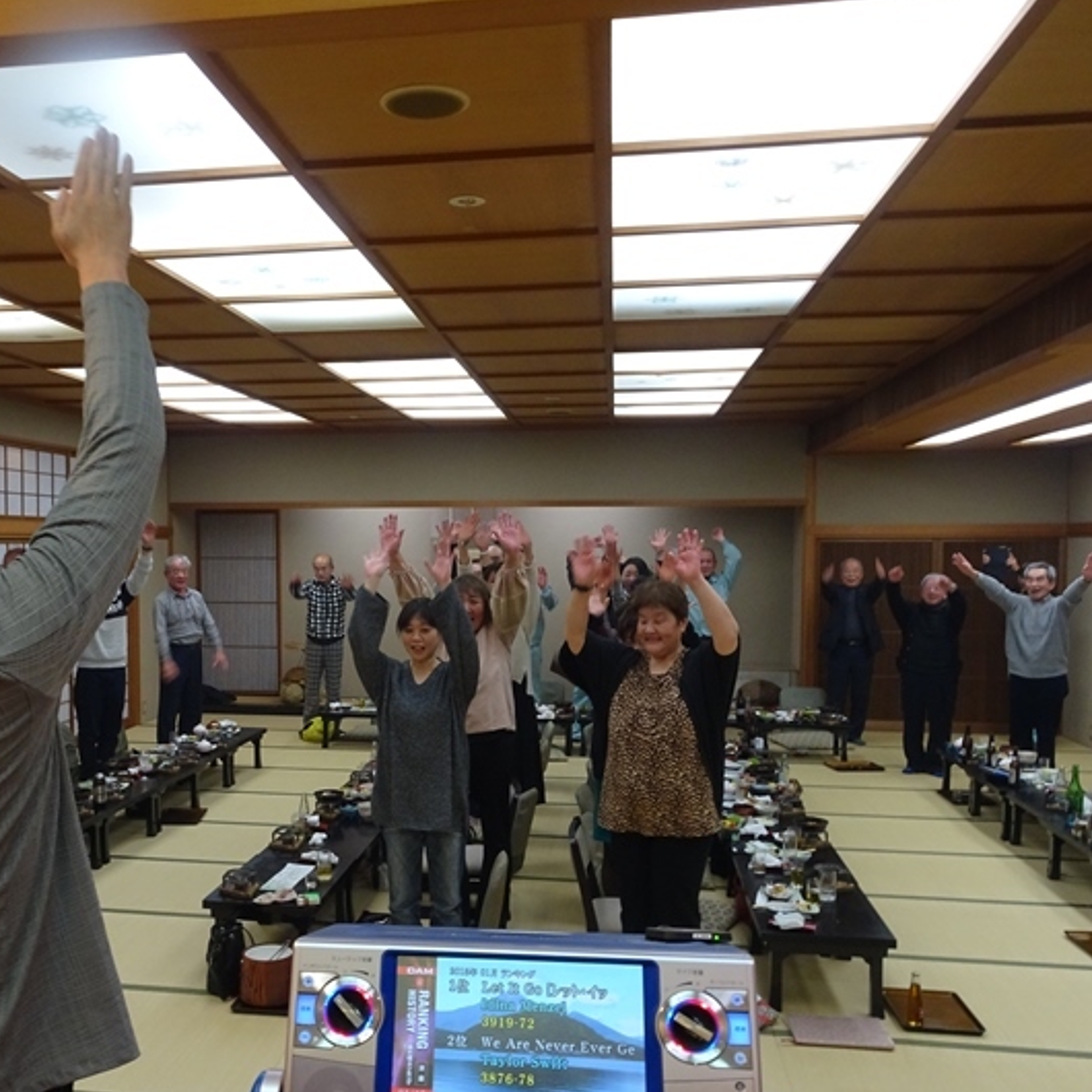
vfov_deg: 51.0
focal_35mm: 32
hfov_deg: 50.5
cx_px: 402
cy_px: 608
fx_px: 1142
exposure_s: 1/30
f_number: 3.5
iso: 160
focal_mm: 4.1
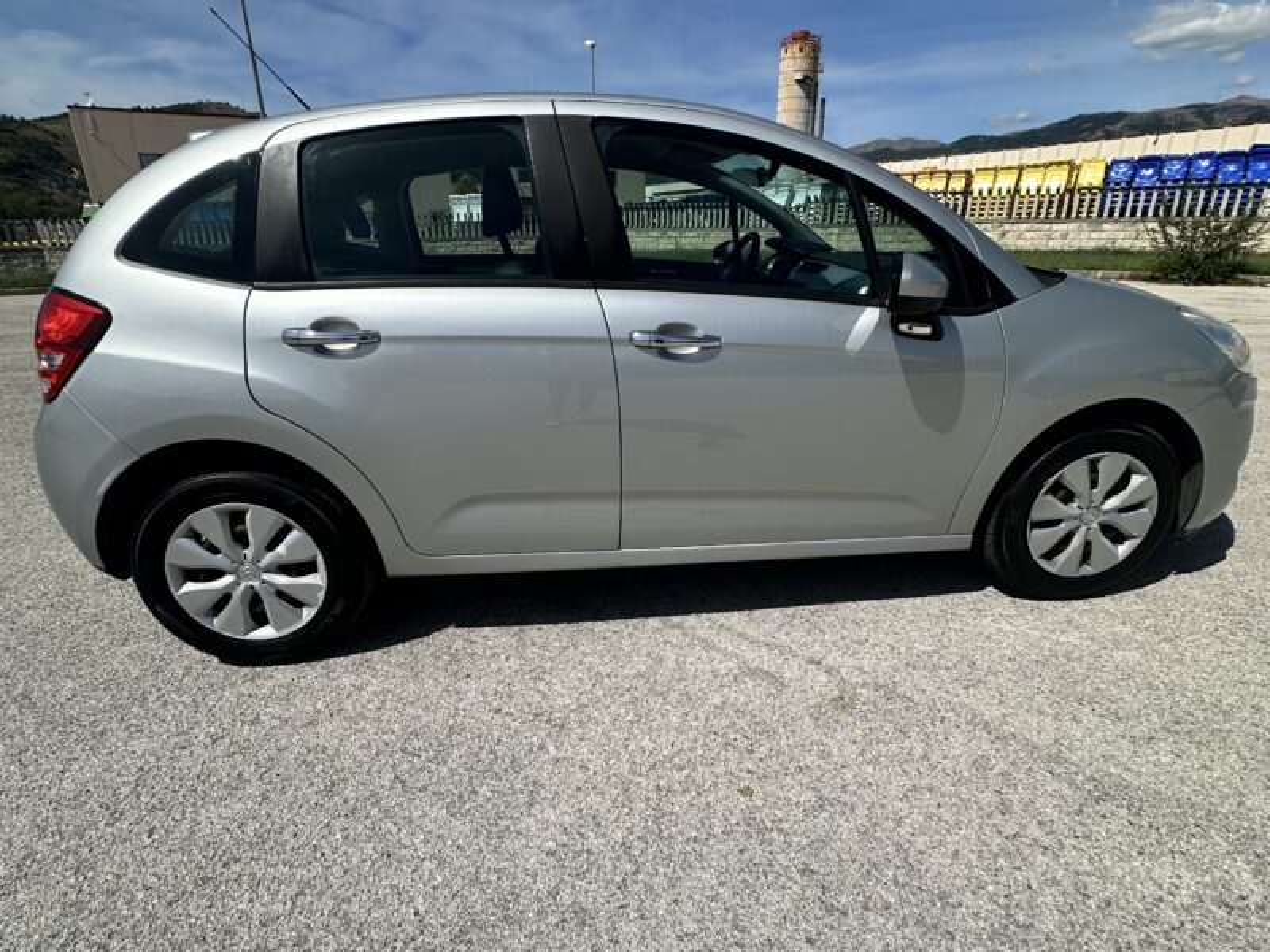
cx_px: 635
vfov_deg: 85.7
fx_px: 514
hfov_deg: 102.1
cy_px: 476
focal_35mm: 14
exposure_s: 1/3610
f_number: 2.2
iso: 50
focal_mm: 2.22
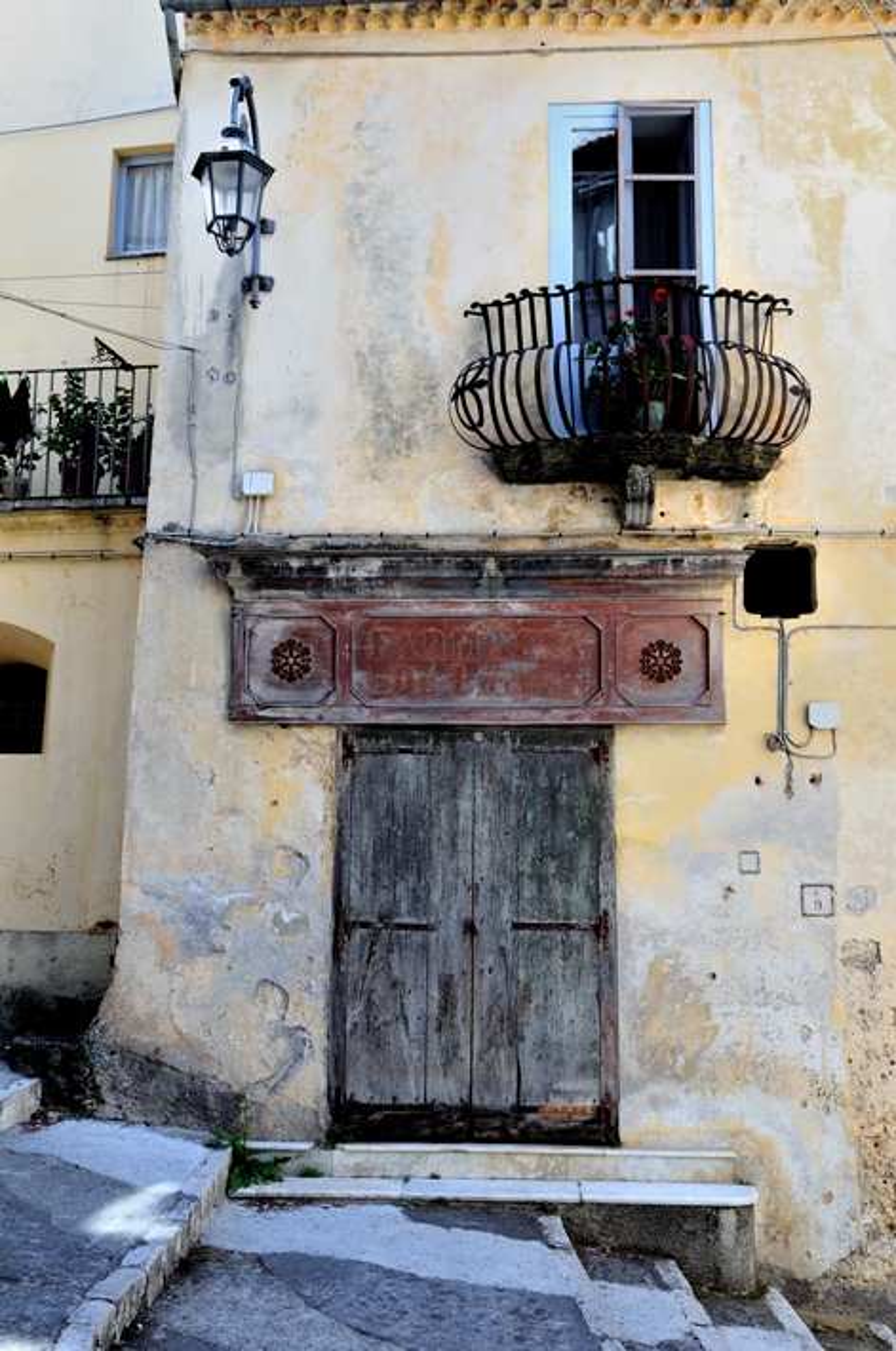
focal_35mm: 33
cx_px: 448
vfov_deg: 57.3
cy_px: 676
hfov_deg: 39.8
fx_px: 1236
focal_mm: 22
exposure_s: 1/125
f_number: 6.3
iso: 200
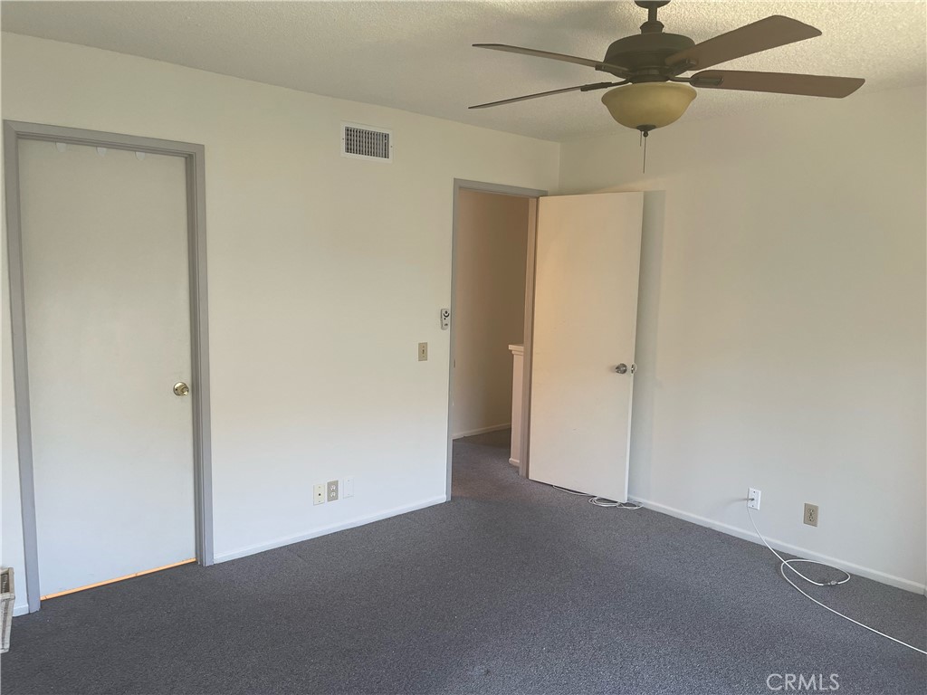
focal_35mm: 25
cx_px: 464
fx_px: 669
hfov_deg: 69.4
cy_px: 348
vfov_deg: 54.9
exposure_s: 1/121
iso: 125
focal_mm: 5.1
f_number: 1.6
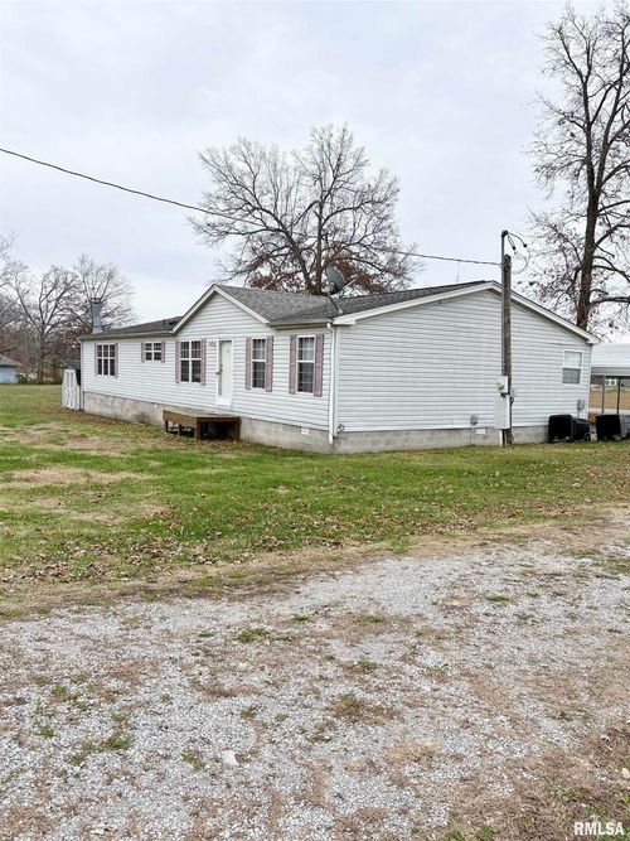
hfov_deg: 53.0
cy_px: 420
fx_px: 631
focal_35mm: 26
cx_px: 315
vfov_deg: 67.3
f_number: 1.6
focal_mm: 5.96
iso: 50
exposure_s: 1/1016
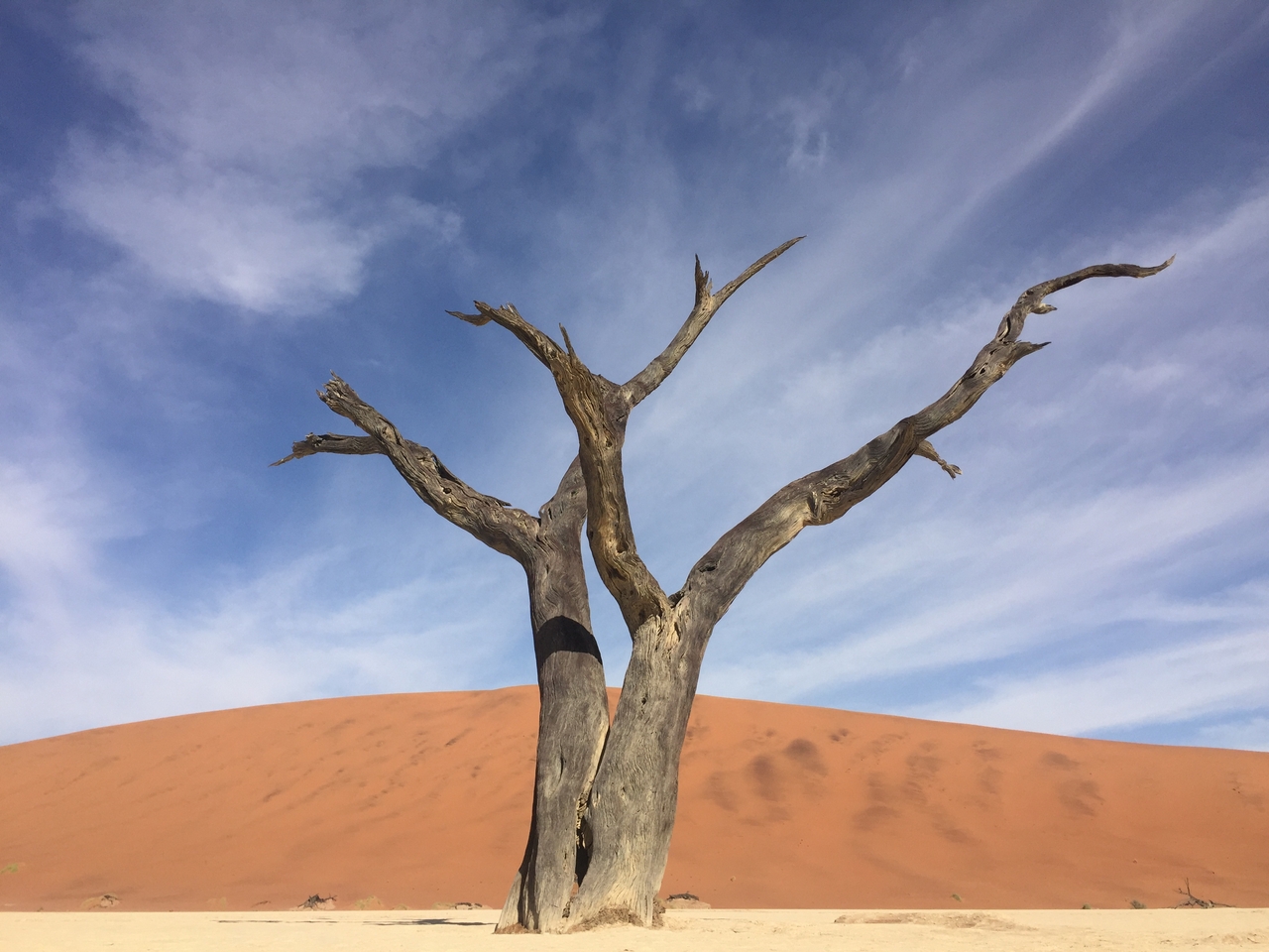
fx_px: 1063
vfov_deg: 48.2
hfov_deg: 61.7
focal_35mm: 29
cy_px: 476
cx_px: 634
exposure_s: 1/3597
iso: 32
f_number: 2.2
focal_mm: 4.15
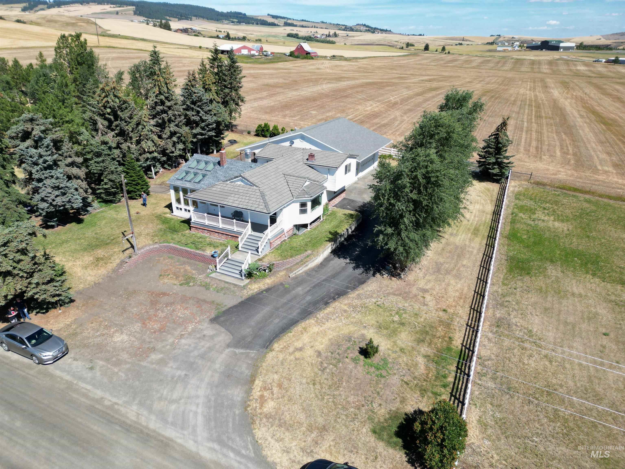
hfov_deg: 71.6
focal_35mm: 24
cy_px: 234
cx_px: 312
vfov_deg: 56.8
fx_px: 433
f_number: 1.7
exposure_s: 1/2500
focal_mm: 6.72
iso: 100
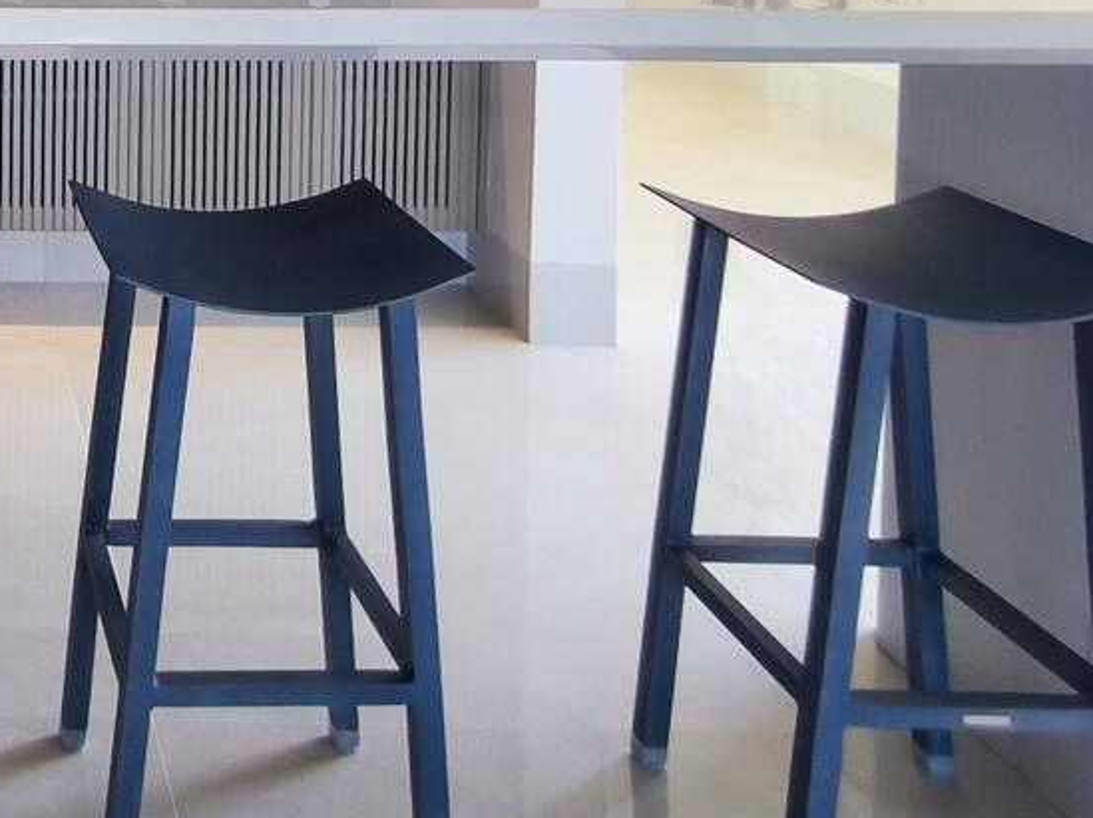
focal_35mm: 42
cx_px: -113
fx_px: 1325
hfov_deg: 37.4
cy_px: -193
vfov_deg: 29.1
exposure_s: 1/60
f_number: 2.2
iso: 64
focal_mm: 1.65
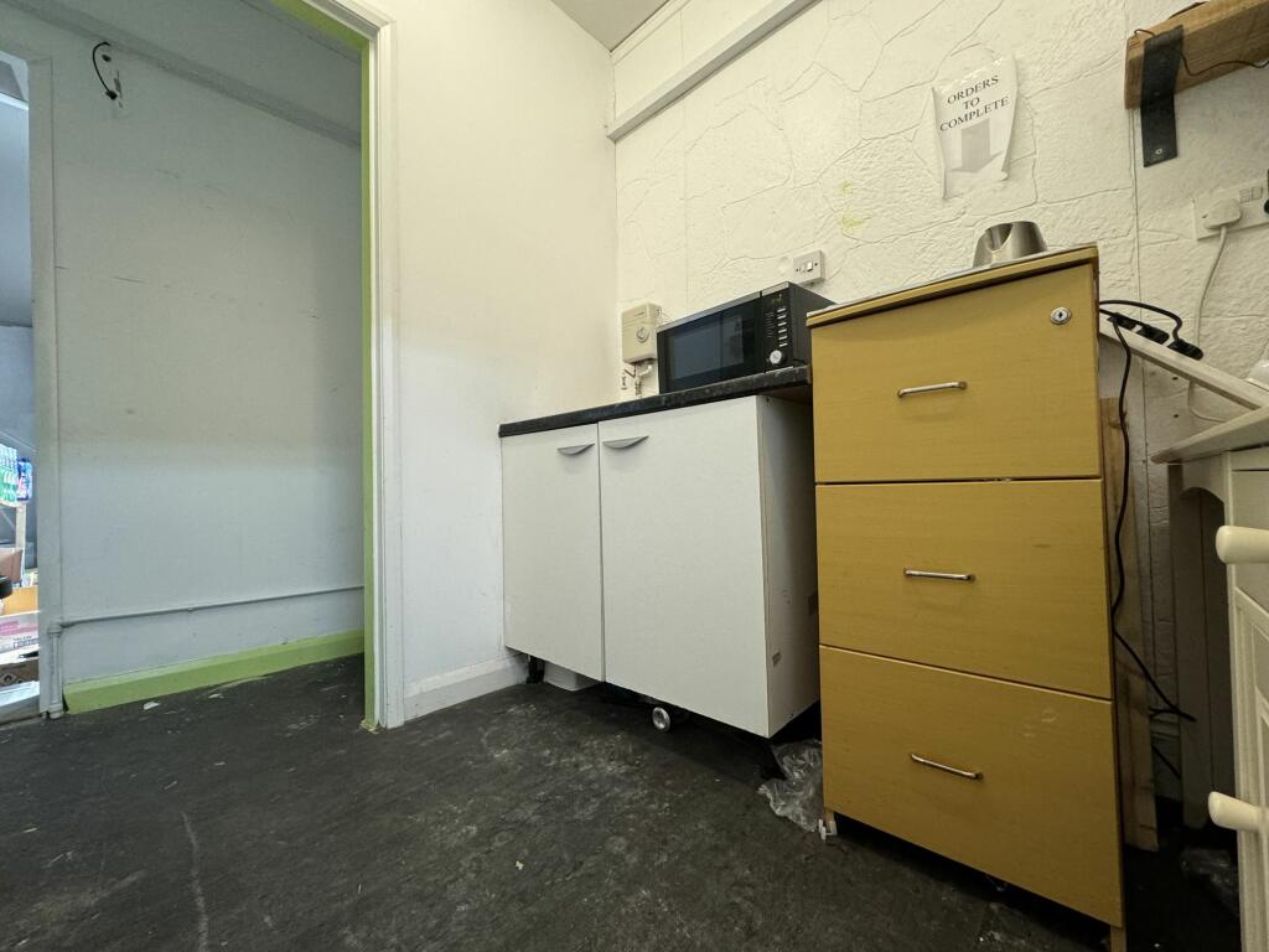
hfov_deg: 102.1
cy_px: 476
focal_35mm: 14
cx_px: 634
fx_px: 513
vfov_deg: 85.7
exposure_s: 1/50
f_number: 2.2
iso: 200
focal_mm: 2.22
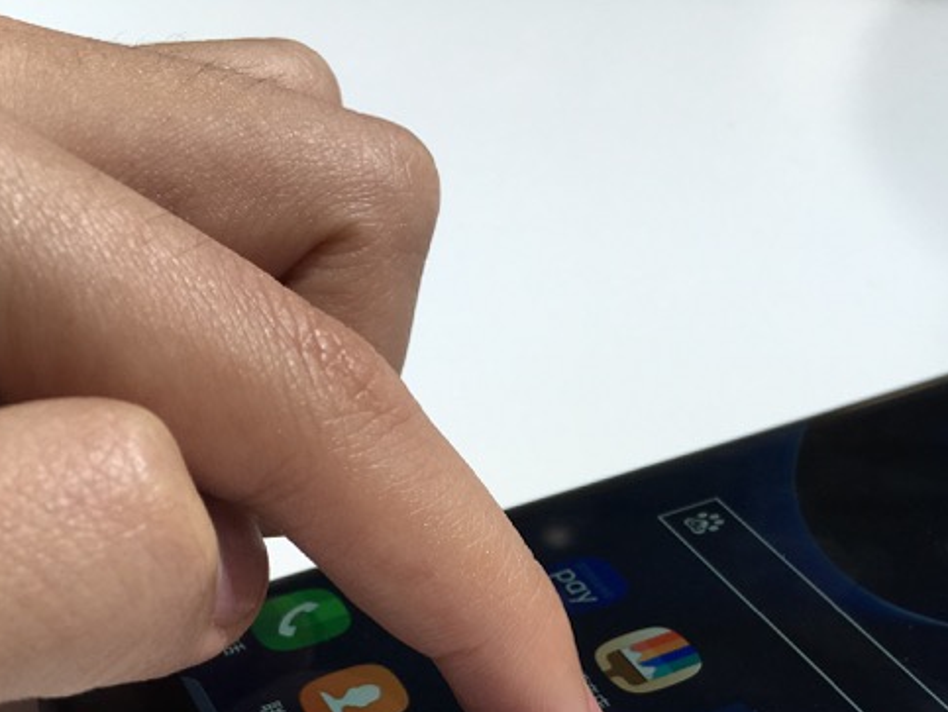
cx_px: 712
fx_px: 1644
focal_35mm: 60
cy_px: 734
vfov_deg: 23.3
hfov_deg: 31.6
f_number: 2.2
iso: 25
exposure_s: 1/242
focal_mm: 4.15
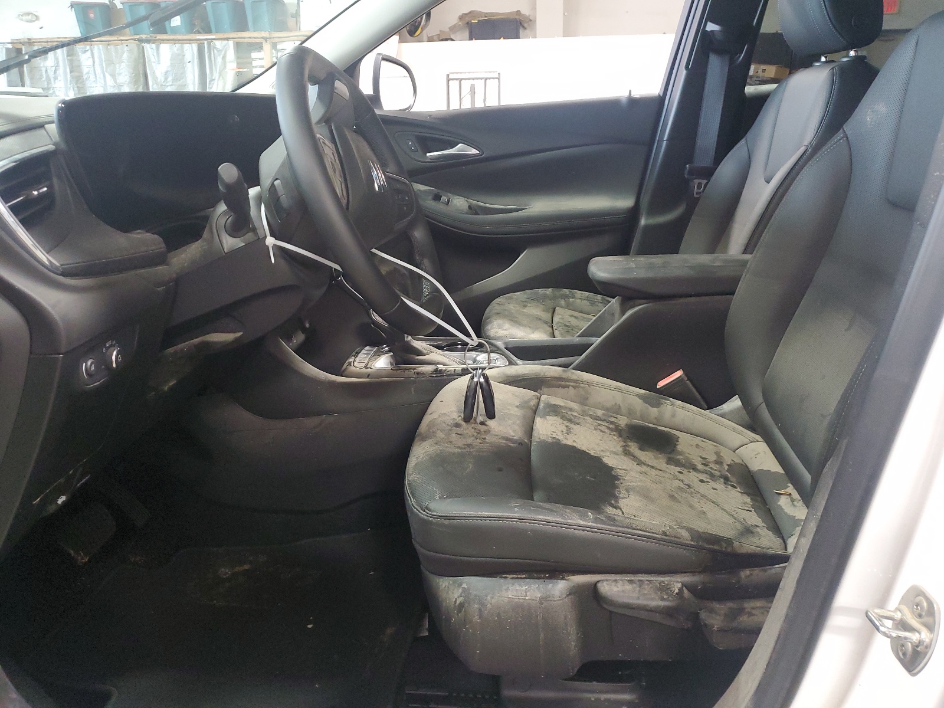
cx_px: 472
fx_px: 709
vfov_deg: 53.1
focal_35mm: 26
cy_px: 354
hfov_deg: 67.3
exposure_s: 1/60.2
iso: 283
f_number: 1.5
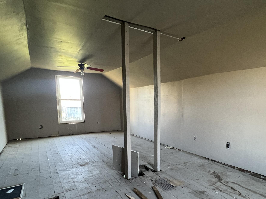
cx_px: 177
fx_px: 169
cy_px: 128
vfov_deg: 60.0
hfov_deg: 74.0
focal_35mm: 22
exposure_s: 1/60
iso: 320
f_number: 1.8
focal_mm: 1.57
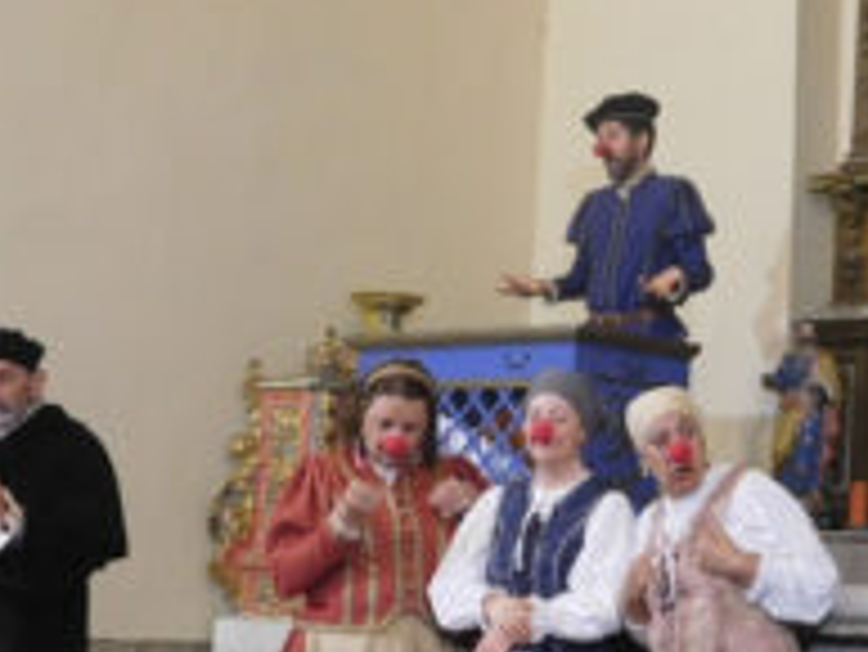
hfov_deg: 23.3
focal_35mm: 82
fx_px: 2057
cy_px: 324
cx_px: 765
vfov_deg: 18.0
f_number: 3.5
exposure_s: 1/30
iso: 400
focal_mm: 6.3
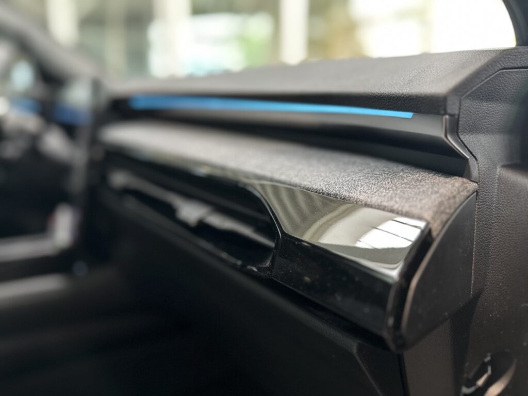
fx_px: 366
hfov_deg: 71.6
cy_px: 198
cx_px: 264
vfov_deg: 56.8
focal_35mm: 24
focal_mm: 6.86
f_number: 1.78
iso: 160
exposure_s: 1/46
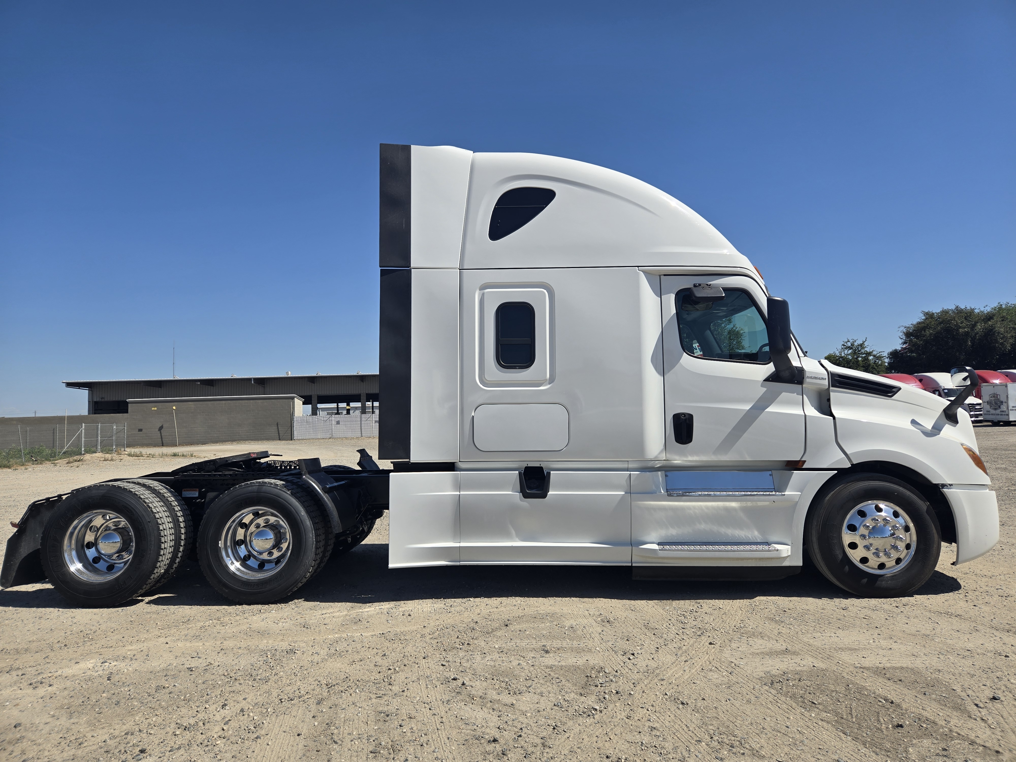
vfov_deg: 58.9
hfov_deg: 73.9
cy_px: 381
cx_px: 508
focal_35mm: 23
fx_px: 675
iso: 25
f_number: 1.8
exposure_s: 1/2708
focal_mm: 5.4
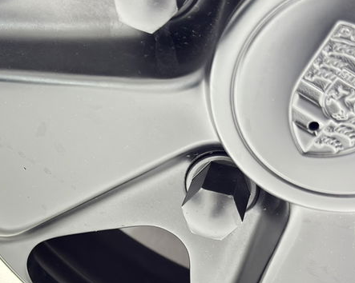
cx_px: 96
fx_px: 830
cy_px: 254
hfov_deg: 23.9
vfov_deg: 19.1
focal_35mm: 79
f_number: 1.78
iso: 320
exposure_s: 1/40
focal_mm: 6.76
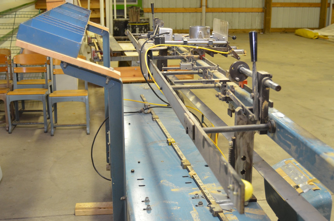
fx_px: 472
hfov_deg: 39.0
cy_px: 110
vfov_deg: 26.4
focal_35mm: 51
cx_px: 167
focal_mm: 34
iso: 1100
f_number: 4.5
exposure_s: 1/60
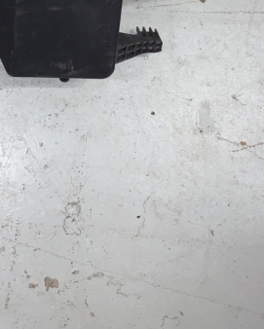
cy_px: -40
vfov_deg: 28.3
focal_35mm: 60
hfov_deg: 24.3
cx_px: 0
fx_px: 585
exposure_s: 1/14
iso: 40
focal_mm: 4.25
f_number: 1.8
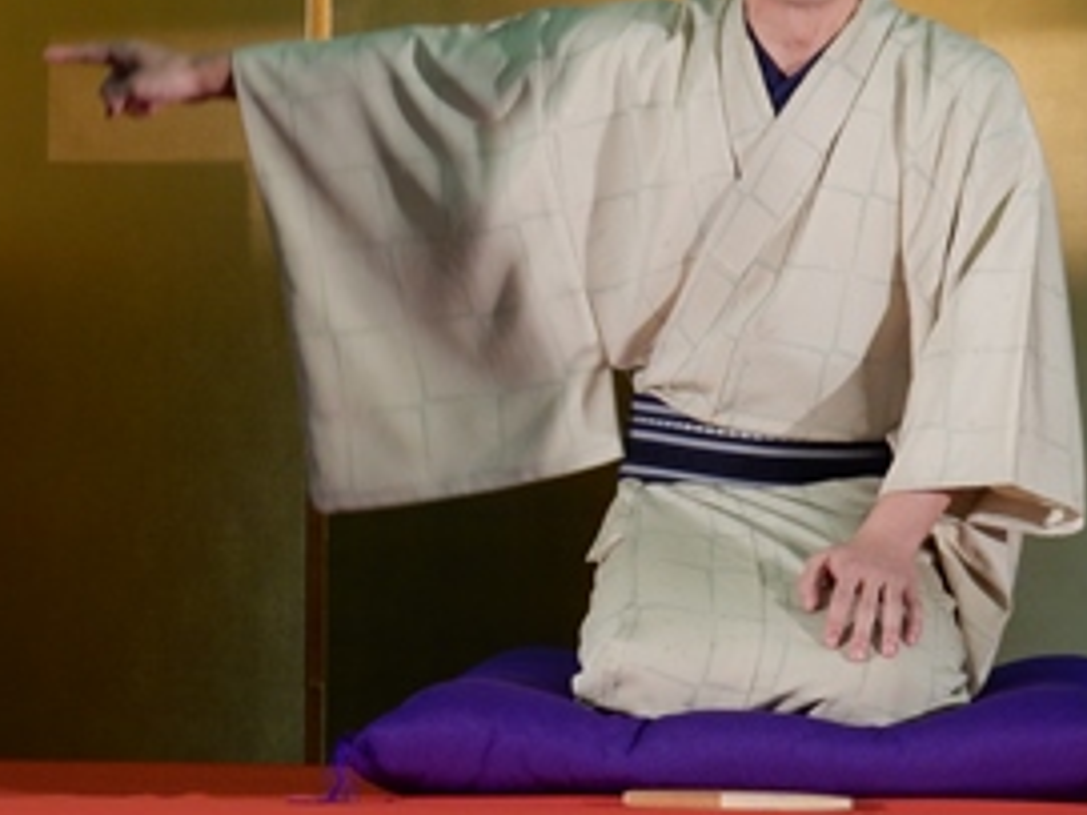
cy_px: 225
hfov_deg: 6.2
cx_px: 722
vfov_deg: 4.7
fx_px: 10013
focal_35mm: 319
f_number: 6.3
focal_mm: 34.5
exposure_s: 1/30
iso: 220
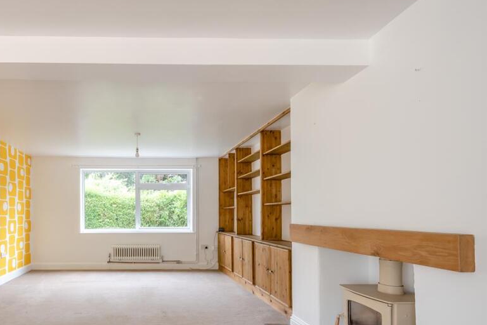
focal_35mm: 20
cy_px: 207
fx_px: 271
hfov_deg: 81.5
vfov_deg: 60.9
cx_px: 167
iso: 160
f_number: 8
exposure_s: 1/13
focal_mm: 10
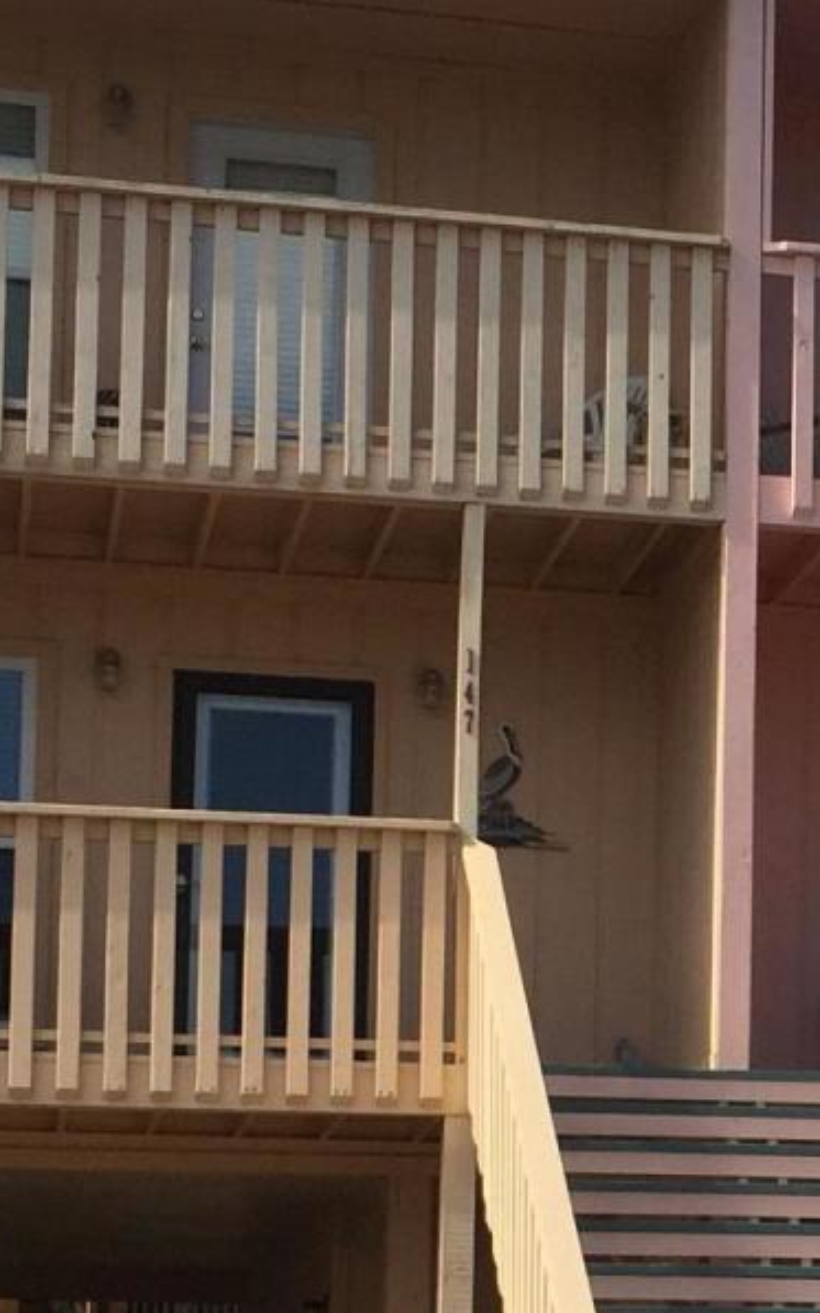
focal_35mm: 103
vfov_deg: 19.9
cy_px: 1108
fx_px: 3684
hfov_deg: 12.4
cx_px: 994
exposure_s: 1/2326
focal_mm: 4.15
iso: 32
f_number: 2.2
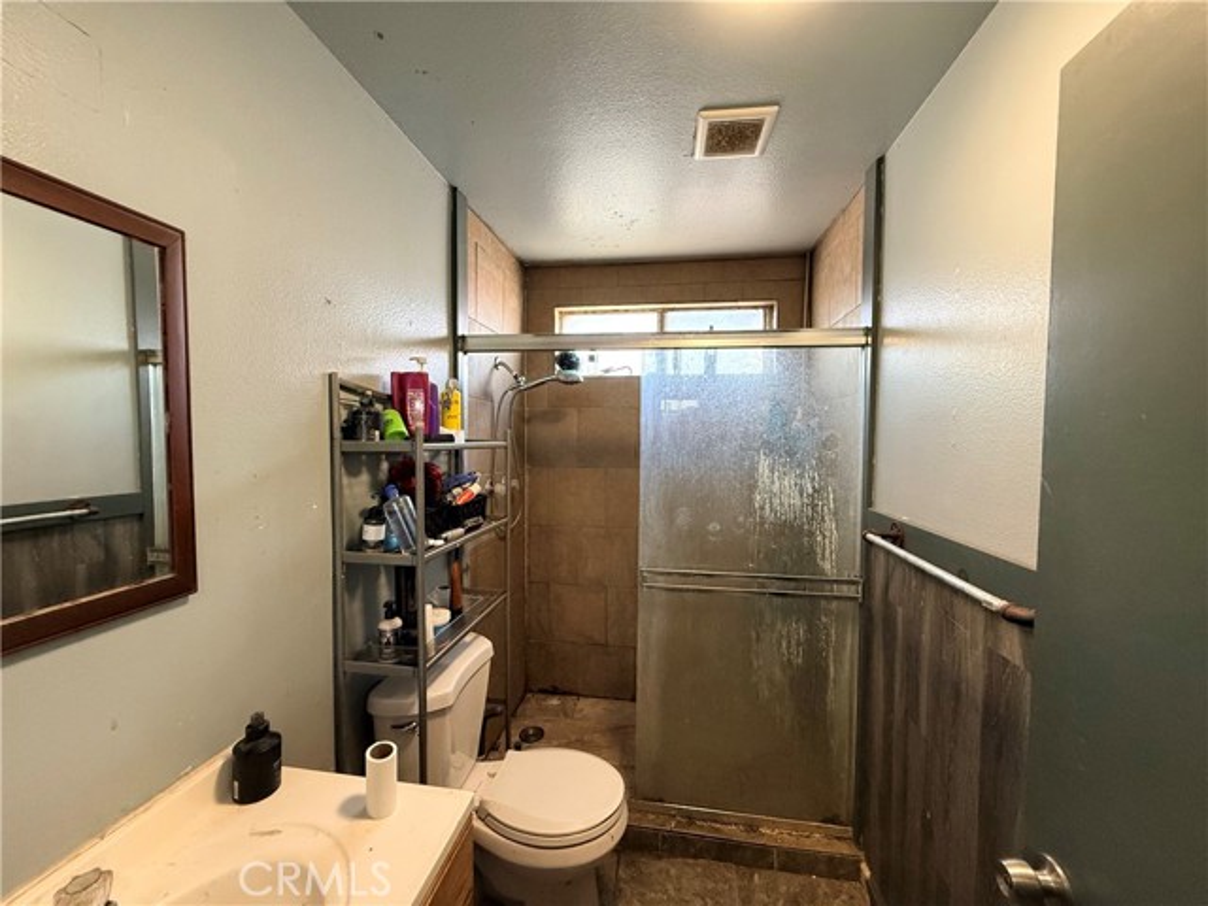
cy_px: 453
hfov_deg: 102.1
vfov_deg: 85.7
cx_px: 604
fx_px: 489
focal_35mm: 14
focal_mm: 2.22
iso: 500
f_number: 2.2
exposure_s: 1/120
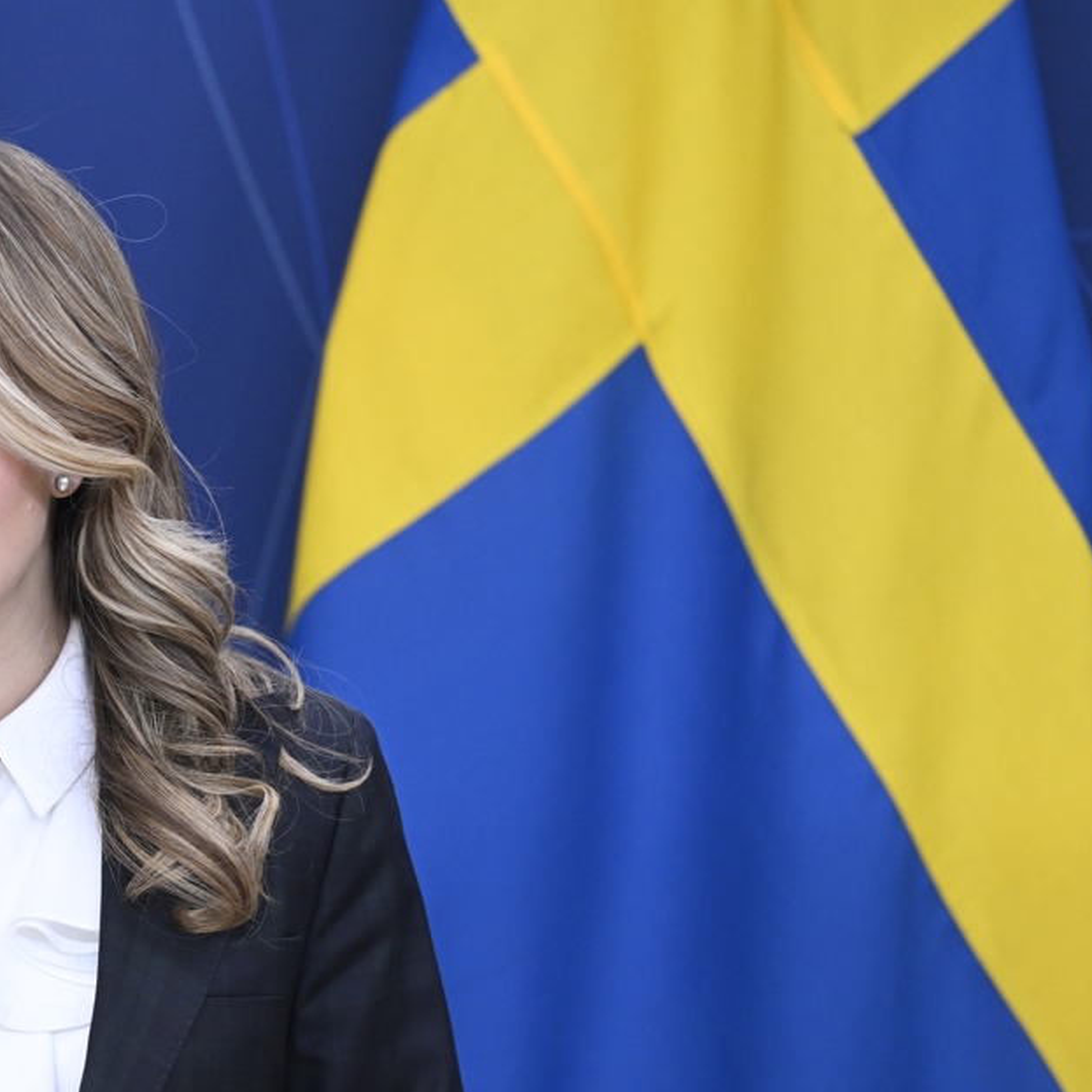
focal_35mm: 371
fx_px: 13241
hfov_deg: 4.7
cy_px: 764
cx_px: -60
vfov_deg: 4.7
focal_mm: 200
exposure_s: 1/320
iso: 2500
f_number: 4.5
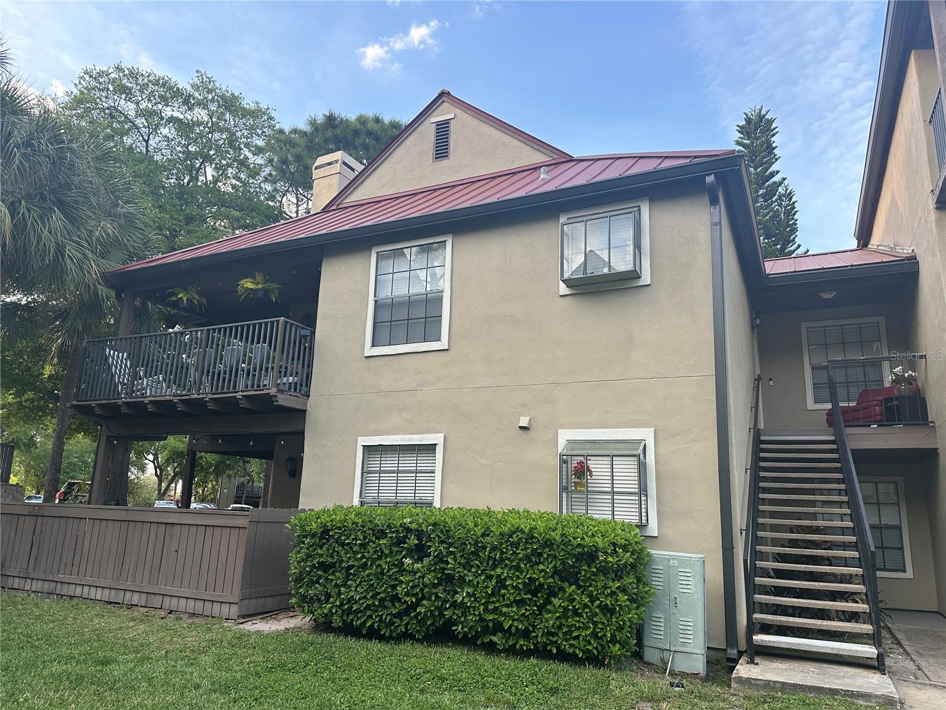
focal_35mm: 24
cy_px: 355
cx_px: 473
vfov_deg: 56.8
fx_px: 656
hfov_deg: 71.6
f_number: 1.78
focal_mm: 6.86
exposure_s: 1/630
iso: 80
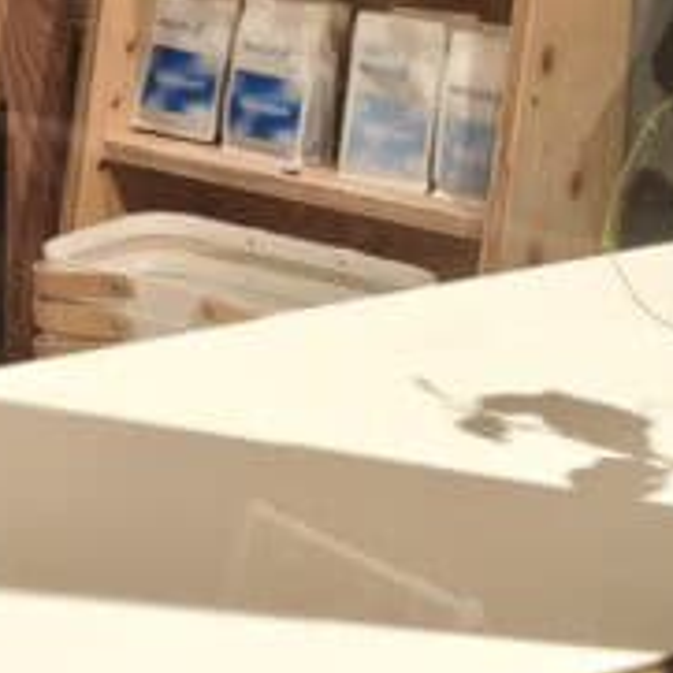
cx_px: -82
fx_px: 2969
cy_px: 59
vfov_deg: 12.8
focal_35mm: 135
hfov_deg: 12.7
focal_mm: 6.5
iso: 1250
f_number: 1.6
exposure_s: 1/25
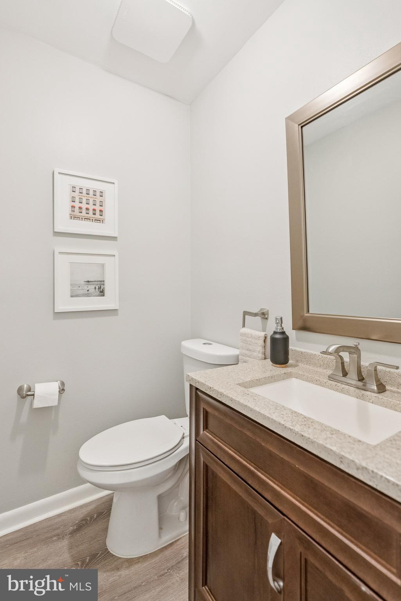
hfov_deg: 73.8
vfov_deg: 96.7
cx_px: 200
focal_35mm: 16
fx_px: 267
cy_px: 300
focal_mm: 16
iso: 2500
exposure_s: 1/125
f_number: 3.5
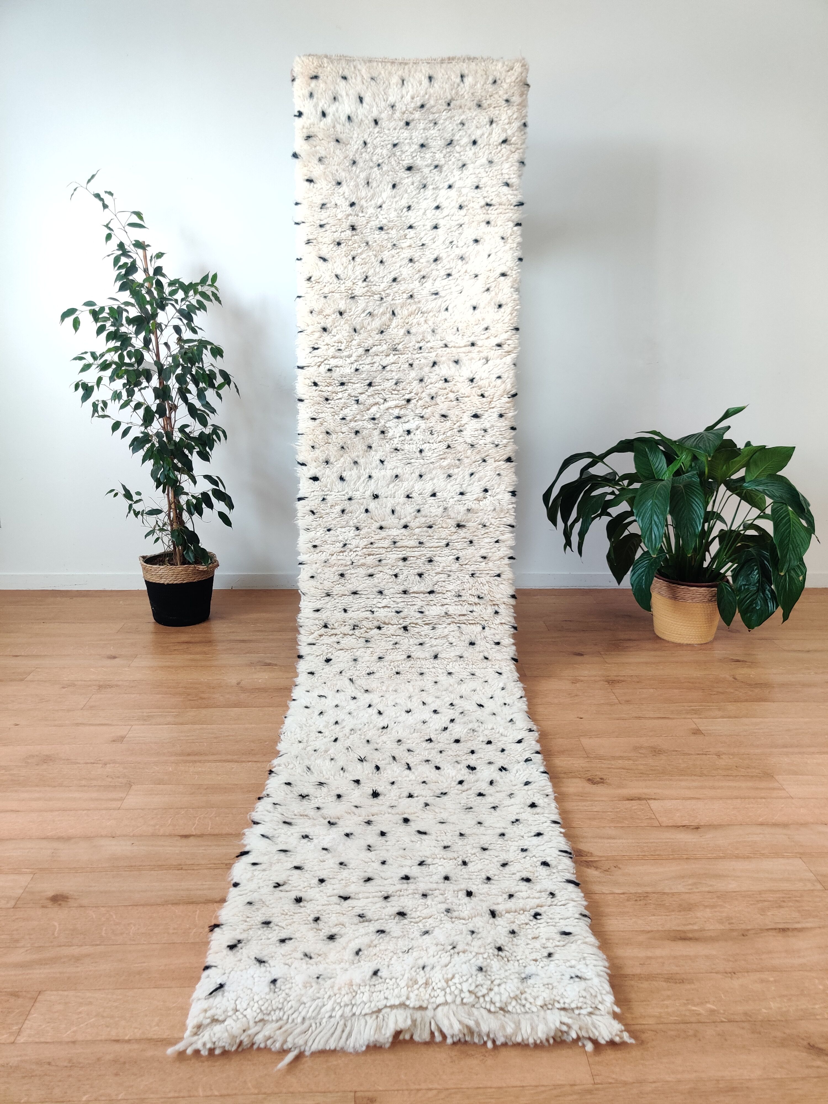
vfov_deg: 65.3
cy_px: 552
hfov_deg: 51.4
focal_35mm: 27
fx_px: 861
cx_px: 414
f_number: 1.65
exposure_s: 1/50
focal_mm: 4.75
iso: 400
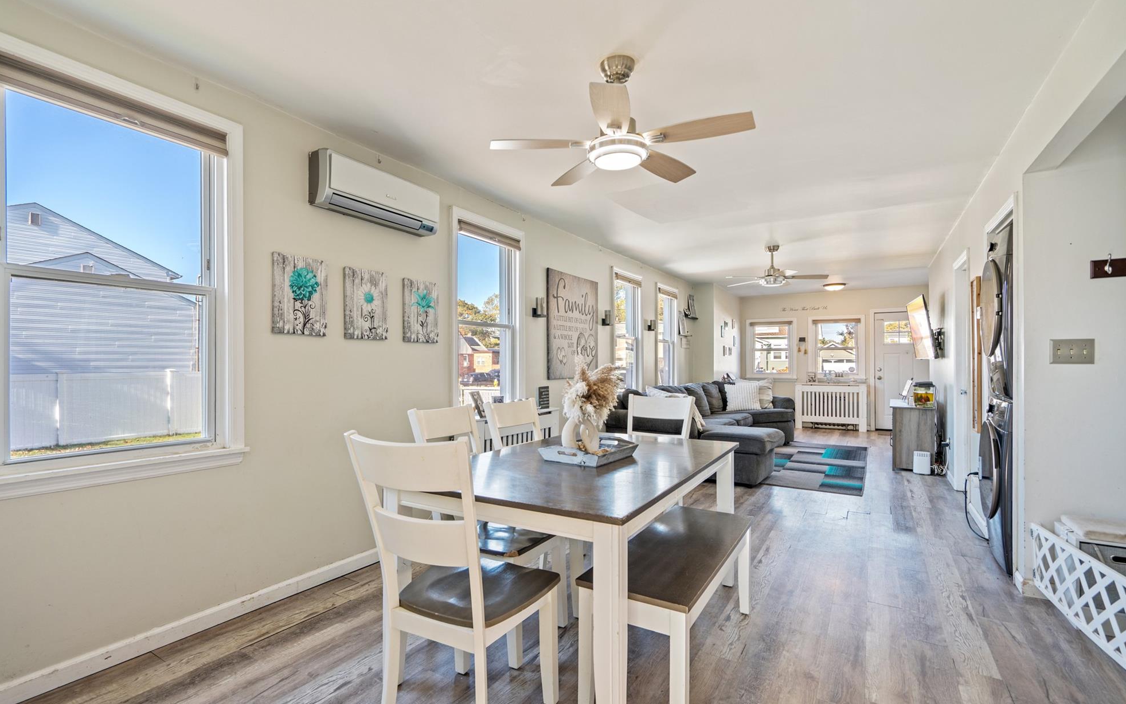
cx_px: 540
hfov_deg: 94.3
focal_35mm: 17
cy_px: 371
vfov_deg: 68.0
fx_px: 522
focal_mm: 16
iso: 500
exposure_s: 1/10
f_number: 5.6
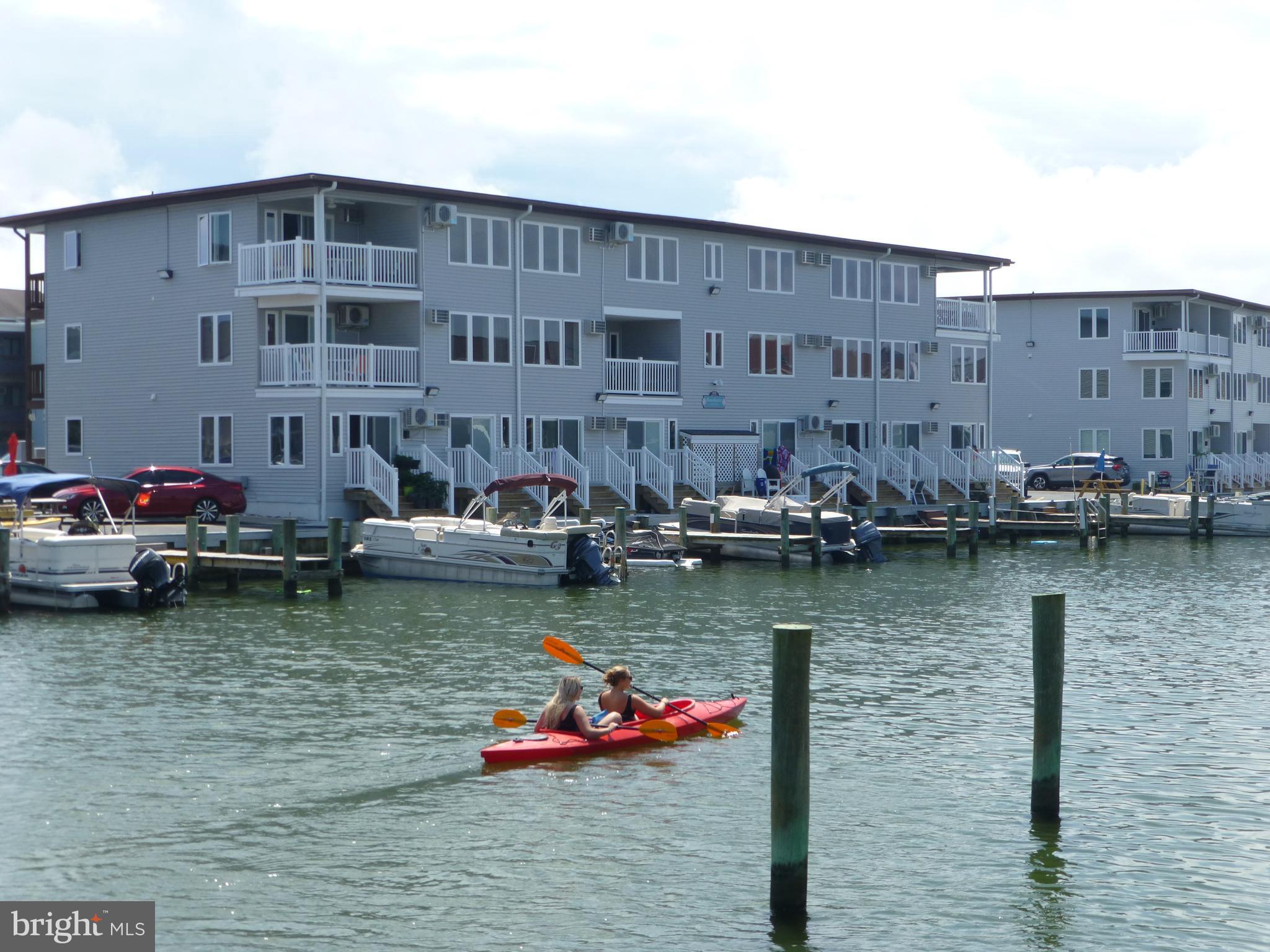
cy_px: 476
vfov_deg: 25.2
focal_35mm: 58
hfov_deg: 33.2
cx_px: 635
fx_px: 2128
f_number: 4.7
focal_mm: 10.3
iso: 100
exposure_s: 1/500
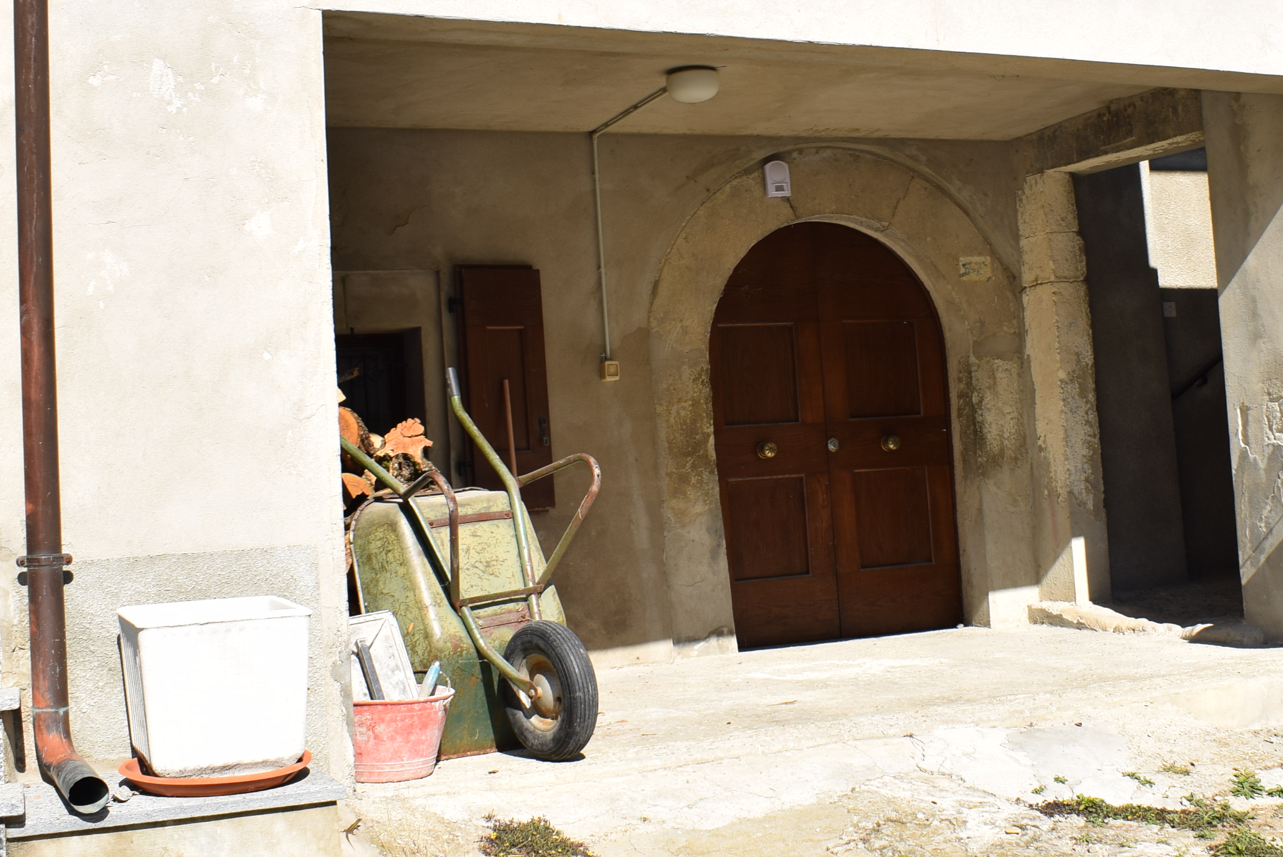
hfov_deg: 38.0
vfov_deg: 25.9
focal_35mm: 52
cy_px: 322
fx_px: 1854
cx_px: 775
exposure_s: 1/200
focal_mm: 18
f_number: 10
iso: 100
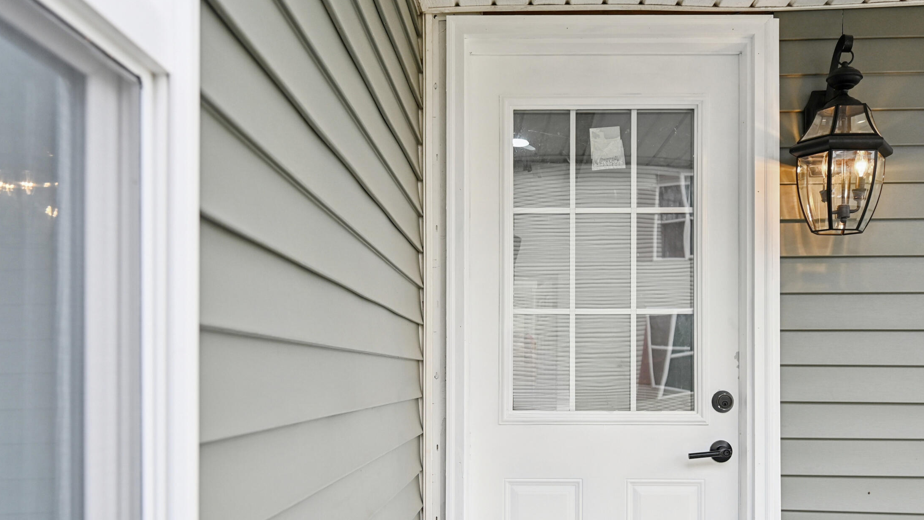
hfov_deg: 63.0
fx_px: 753
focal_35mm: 31
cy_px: 405
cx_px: 501
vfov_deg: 37.0
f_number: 4
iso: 400
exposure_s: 1/250
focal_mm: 21.5
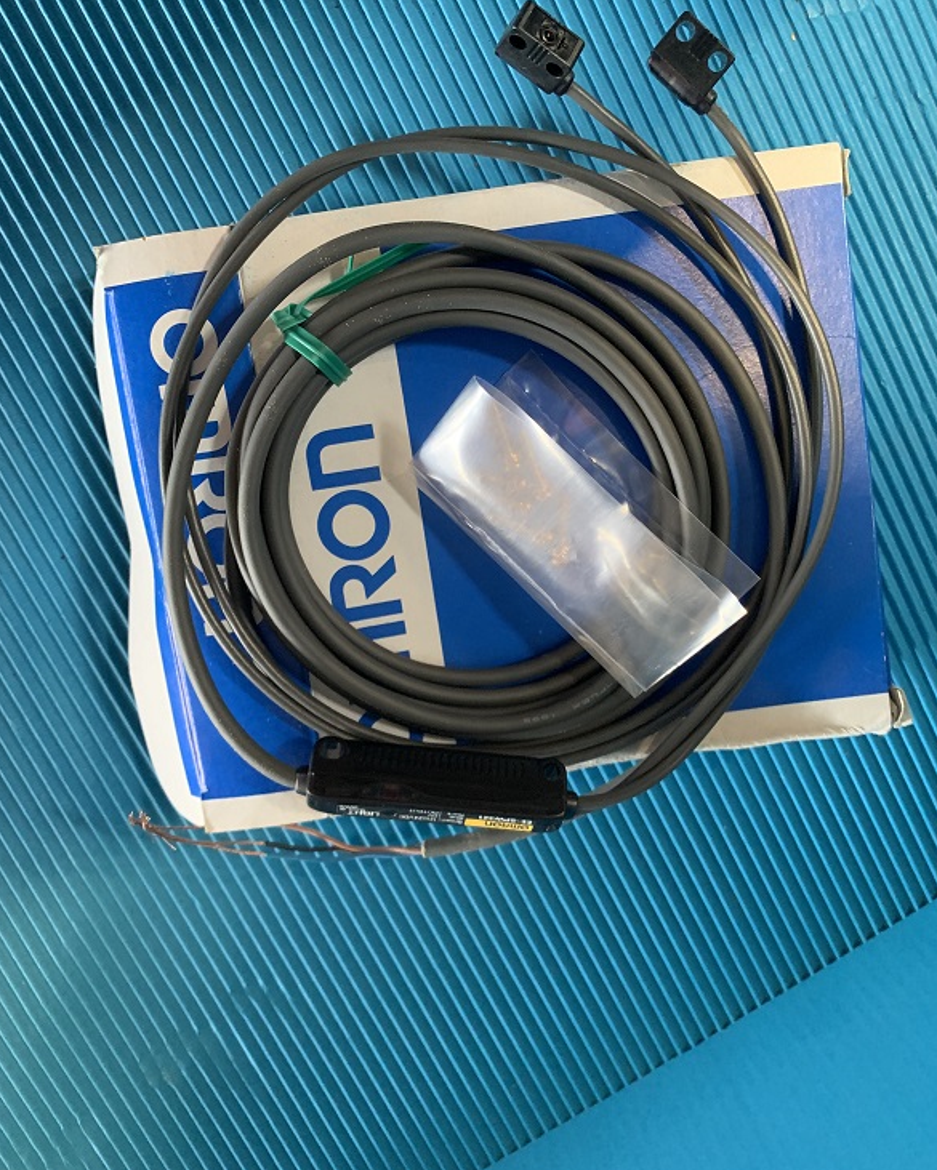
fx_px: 970
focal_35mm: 28
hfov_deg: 51.5
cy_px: 559
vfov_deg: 62.2
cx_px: 465
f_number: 1.8
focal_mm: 4.25
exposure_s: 1/40
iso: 400
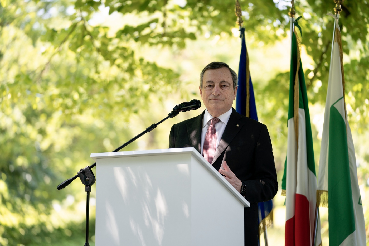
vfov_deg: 11.2
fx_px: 1250
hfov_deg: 16.8
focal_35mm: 122
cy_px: 123
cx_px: 184
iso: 250
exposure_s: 1/320
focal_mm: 122
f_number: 2.8
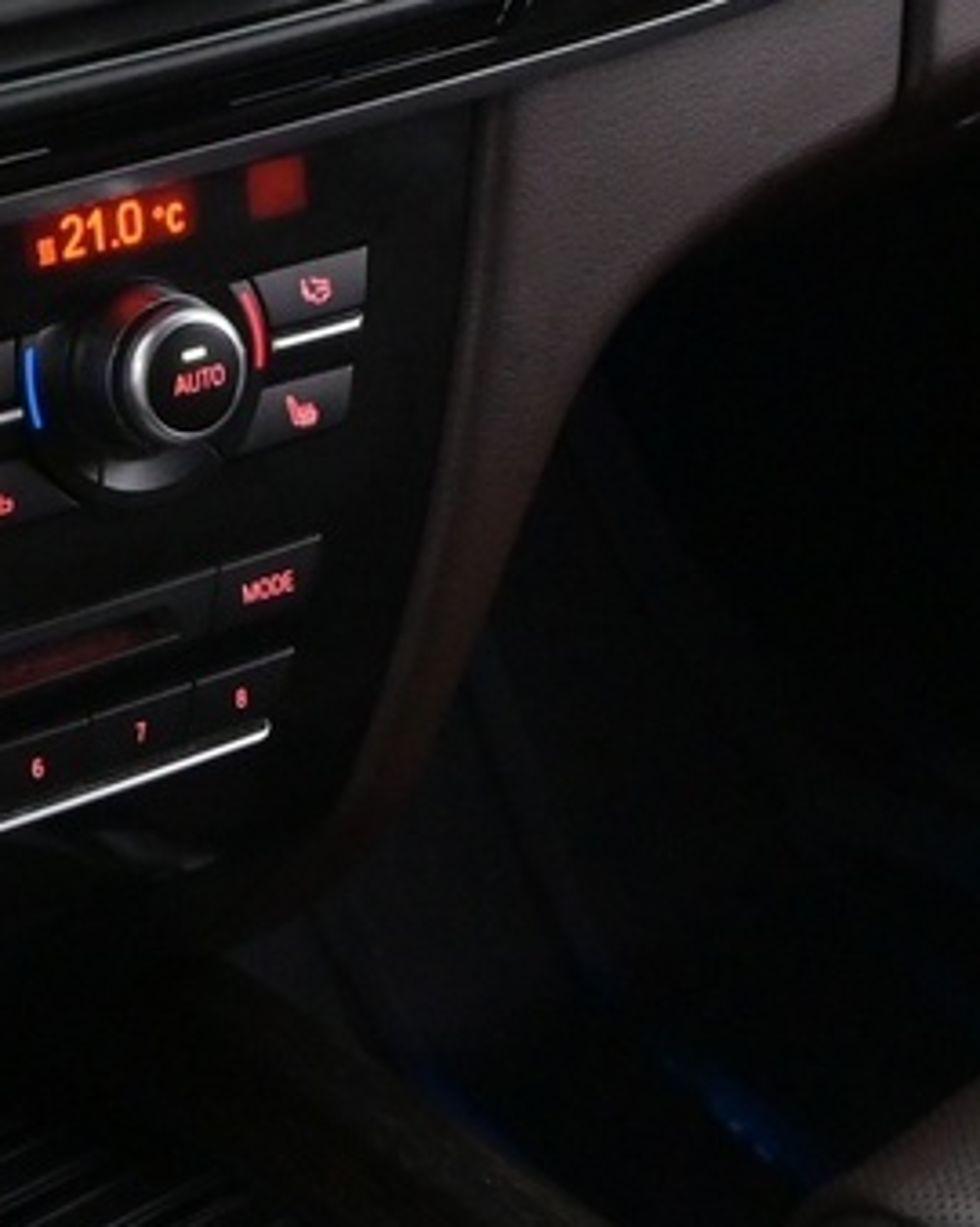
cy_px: 588
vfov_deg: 17.8
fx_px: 3919
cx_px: 58
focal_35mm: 108
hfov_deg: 14.1
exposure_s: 1/40
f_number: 3.5
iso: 2500
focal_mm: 16
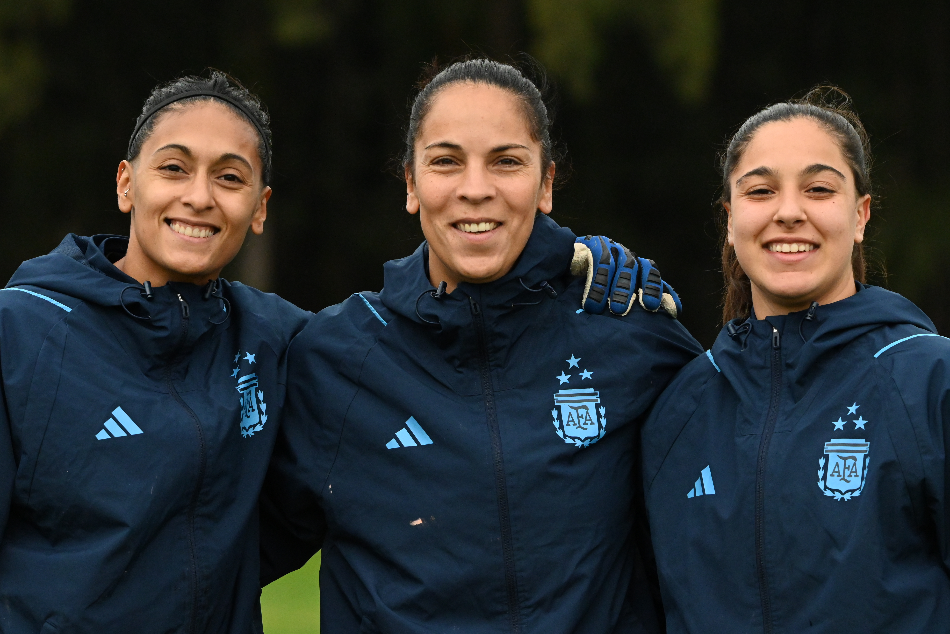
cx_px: 475
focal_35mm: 270
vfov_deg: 5.1
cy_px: 317
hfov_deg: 7.6
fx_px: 7124
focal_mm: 180
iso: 4000
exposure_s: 1/1000
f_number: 5.6
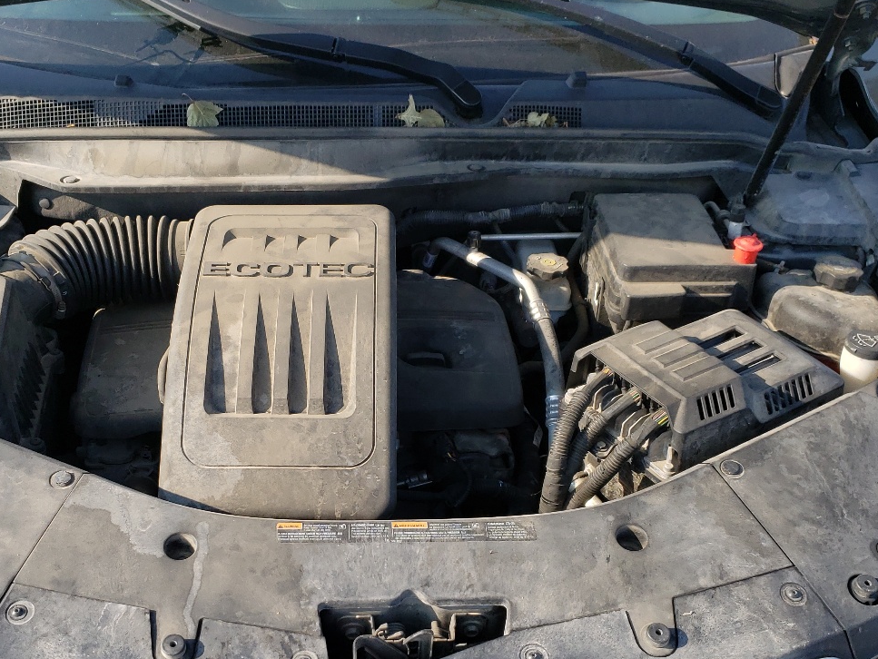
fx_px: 1091
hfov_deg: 43.7
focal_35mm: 43
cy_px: 464
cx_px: 372
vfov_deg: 33.2
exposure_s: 1/1429
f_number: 1.5
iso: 50
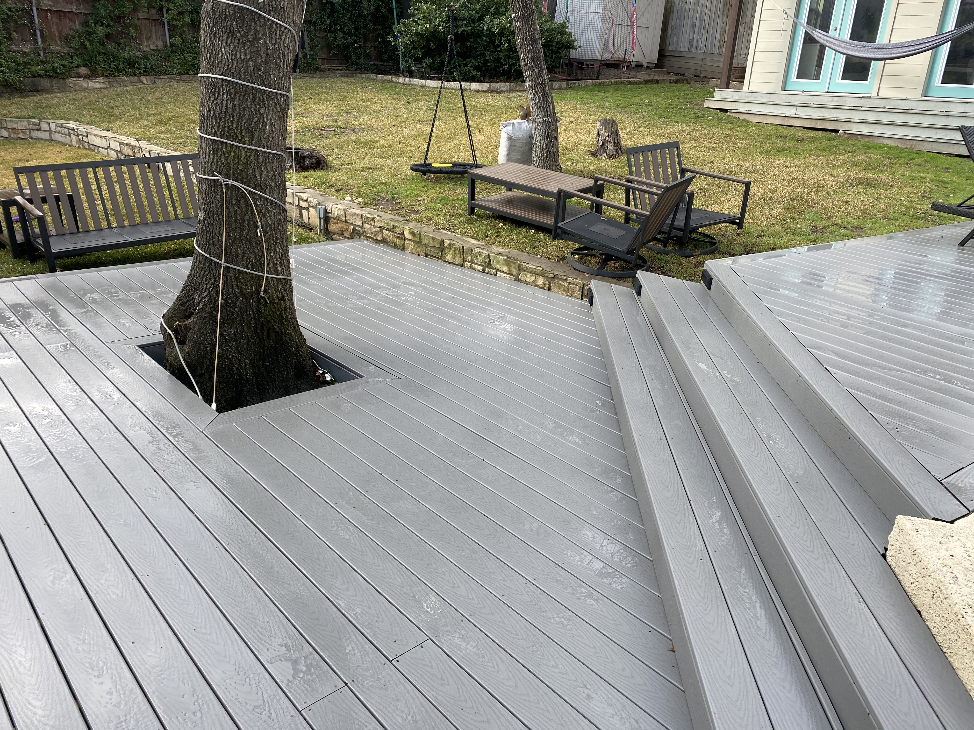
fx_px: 732
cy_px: 365
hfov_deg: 67.3
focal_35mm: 26
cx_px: 487
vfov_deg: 53.1
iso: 32
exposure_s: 1/513
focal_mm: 4.25
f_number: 1.8
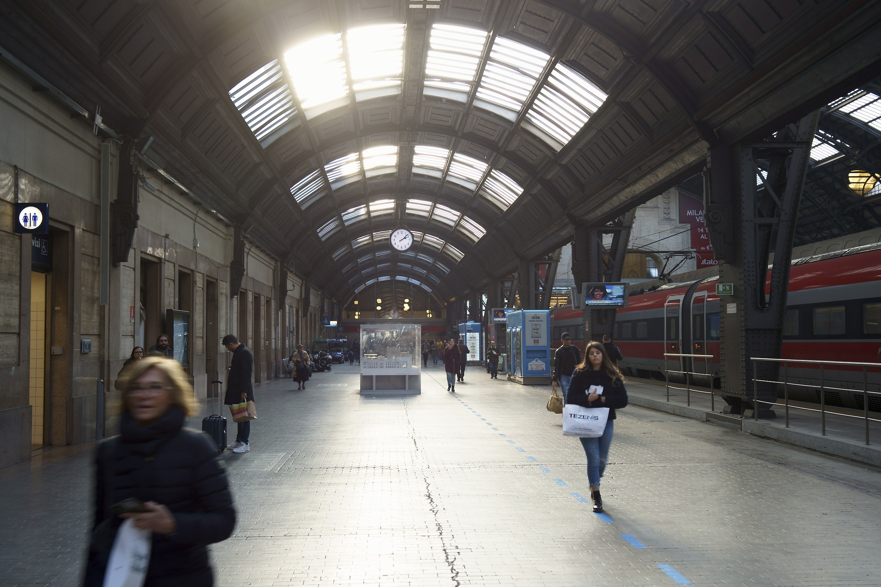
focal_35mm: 35
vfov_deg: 37.9
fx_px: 856
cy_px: 294
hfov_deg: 54.4
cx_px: 440
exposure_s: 1/25
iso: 160
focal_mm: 35
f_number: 6.3
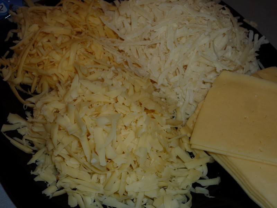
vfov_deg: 30.9
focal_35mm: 47
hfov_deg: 40.4
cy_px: 104
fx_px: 376
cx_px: 138
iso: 100
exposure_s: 1/40
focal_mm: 8.2
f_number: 4.7
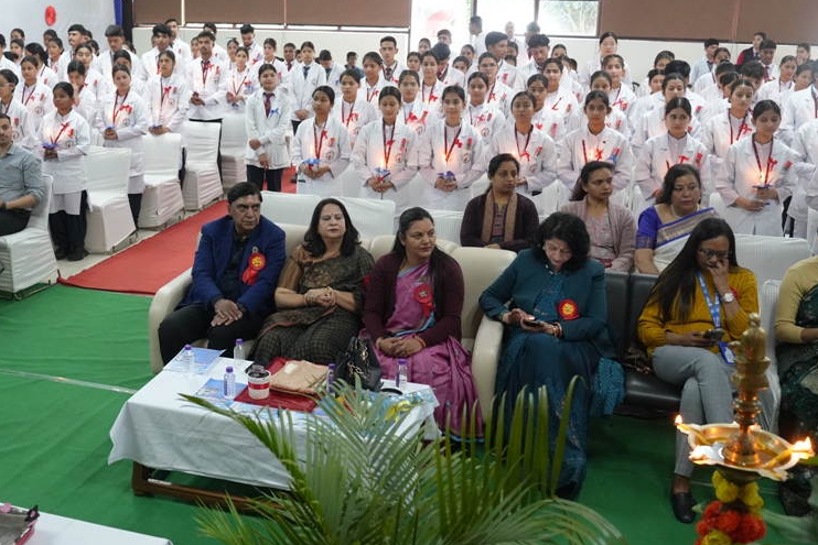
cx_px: 295
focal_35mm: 40
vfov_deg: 33.4
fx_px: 909
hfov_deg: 47.9
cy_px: 230
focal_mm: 29
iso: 6400
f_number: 4
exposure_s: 1/160
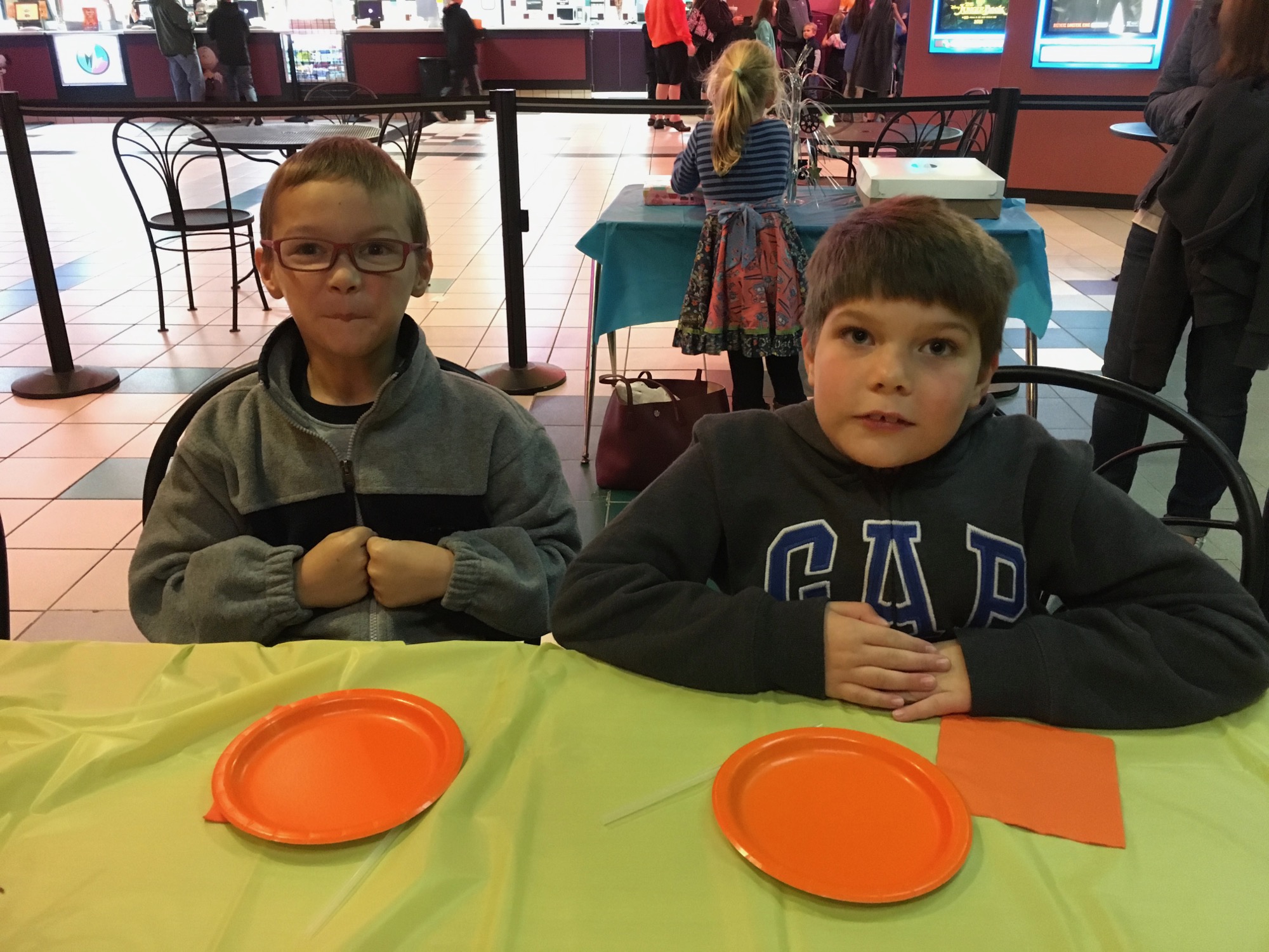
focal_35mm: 29
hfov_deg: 61.7
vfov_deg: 48.2
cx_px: 634
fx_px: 1063
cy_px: 476
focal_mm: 4.15
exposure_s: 1/15
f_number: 2.2
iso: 320
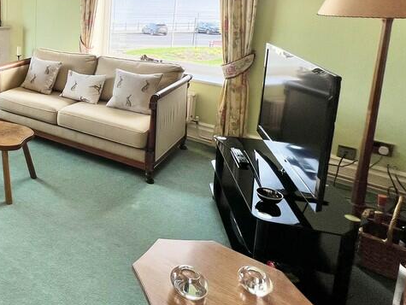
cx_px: -24
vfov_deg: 47.1
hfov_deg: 48.4
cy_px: 61
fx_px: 329
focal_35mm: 28
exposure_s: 1/130
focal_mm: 1.57
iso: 32
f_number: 1.8
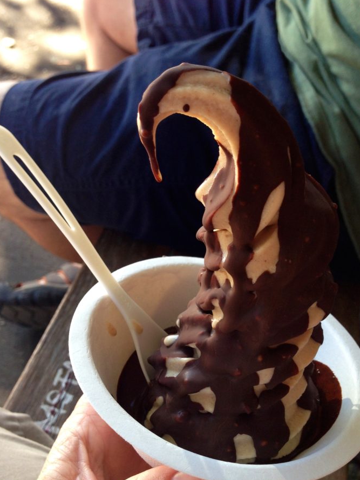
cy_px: 262
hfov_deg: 37.7
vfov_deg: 48.9
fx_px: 527
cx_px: 178
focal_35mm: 38
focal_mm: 4.12
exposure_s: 1/120
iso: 80
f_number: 2.4
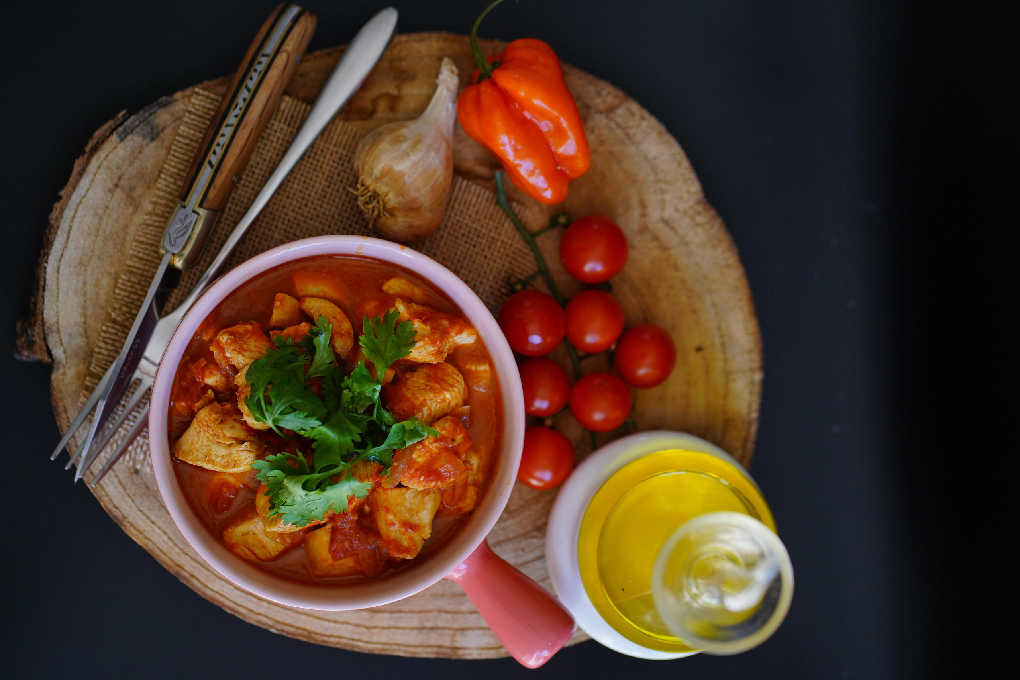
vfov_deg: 16.1
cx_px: 510
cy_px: 340
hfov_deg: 23.9
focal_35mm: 85
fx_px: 2408
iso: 400
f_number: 3.2
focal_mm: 85
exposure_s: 1/500
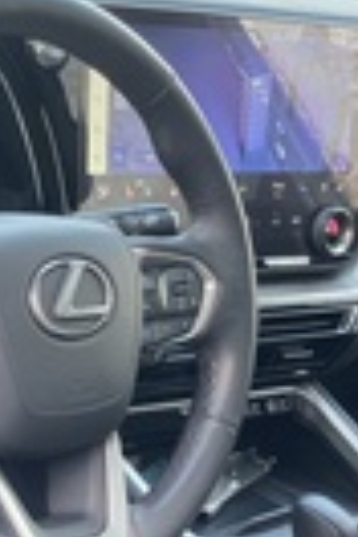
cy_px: 397
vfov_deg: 21.7
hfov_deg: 14.5
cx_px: 4
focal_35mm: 93
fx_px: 1387
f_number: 1.8
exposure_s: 1/102
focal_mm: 3.99
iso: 80
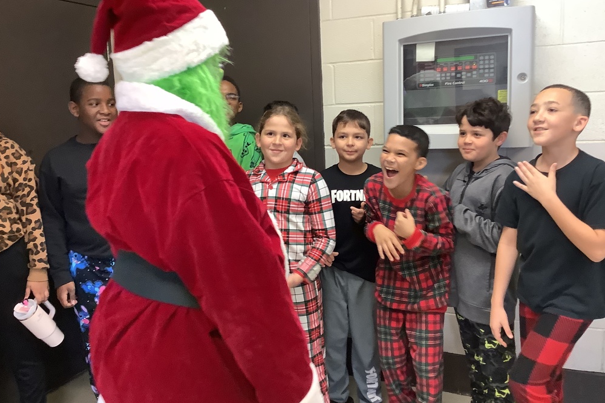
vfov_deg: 40.0
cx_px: 301
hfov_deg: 57.2
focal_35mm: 33
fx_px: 555
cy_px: 193
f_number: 2.4
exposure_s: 1/50
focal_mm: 3.3
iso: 200
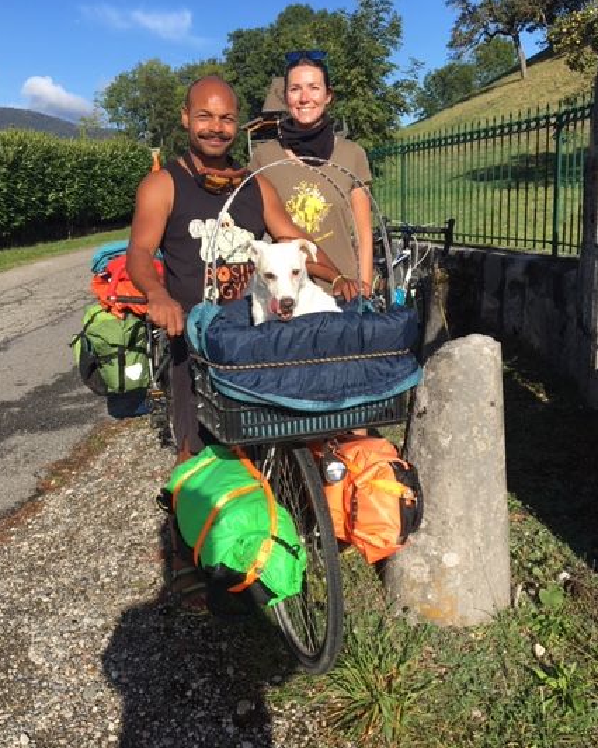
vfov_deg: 52.9
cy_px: 368
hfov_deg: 43.3
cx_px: 284
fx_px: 753
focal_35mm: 34
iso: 25
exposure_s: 1/1479
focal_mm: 4.15
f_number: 2.2
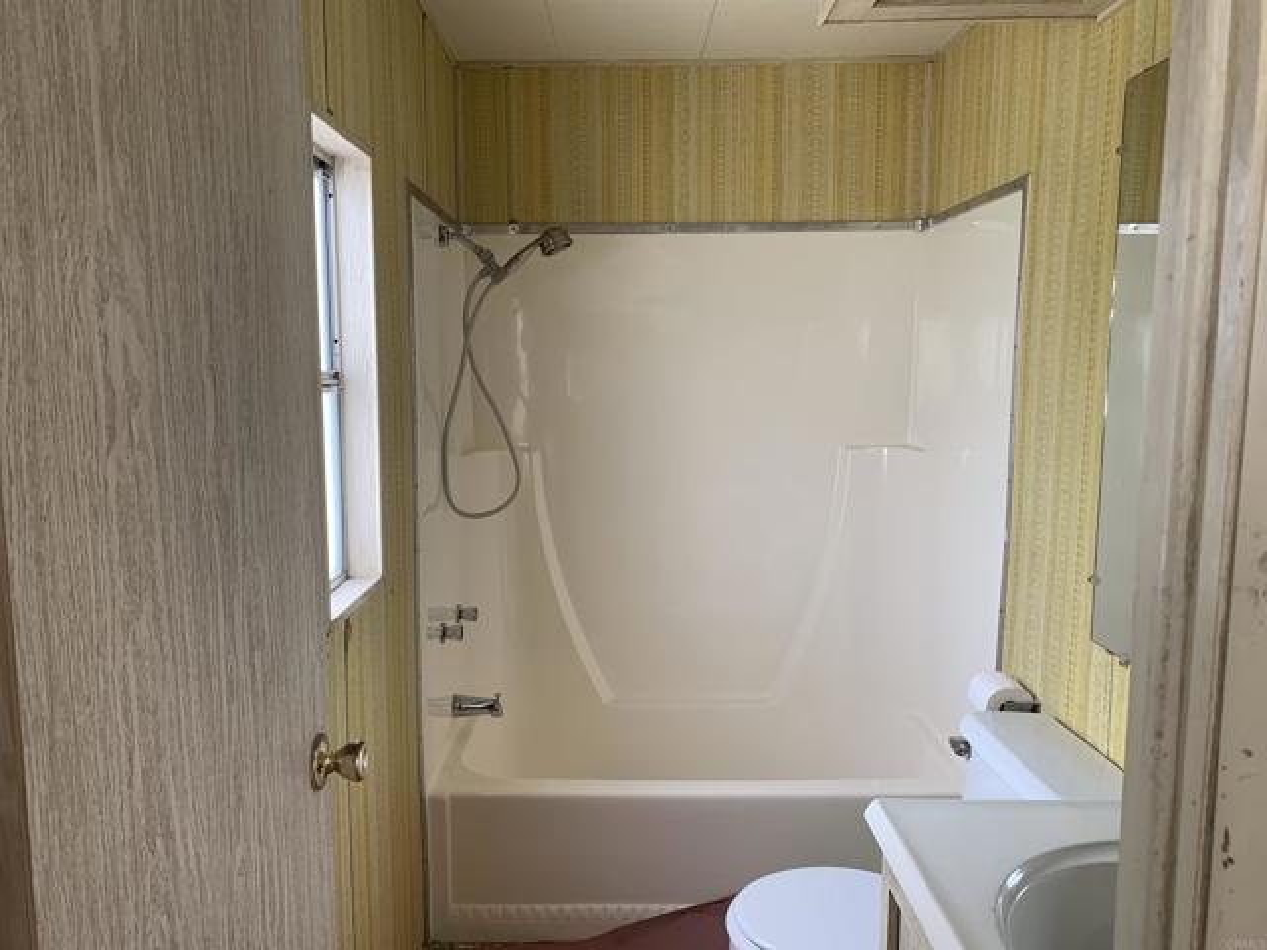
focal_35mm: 26
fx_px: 952
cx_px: 634
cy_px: 475
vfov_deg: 53.1
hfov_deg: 67.3
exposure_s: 1/69
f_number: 1.8
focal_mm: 4.25
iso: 100
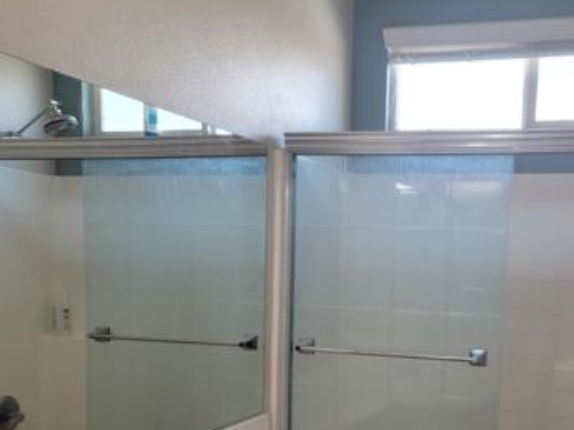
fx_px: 861
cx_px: 354
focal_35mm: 52
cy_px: 358
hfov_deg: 36.7
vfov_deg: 27.3
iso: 80
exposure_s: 1/60
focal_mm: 5.9
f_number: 2
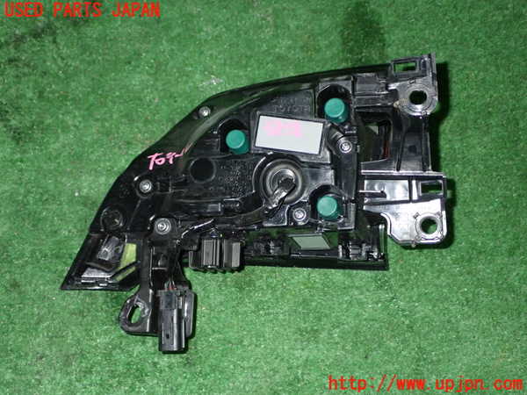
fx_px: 761
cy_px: 198
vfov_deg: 29.1
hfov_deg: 38.2
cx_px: 264
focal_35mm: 50
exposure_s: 1/50
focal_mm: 9.01
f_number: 9
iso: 800
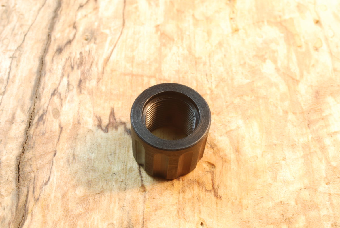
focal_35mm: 60
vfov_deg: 22.7
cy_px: 114
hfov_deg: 33.4
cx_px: 170
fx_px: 567
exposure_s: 1/5
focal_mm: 40
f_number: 22
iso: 200
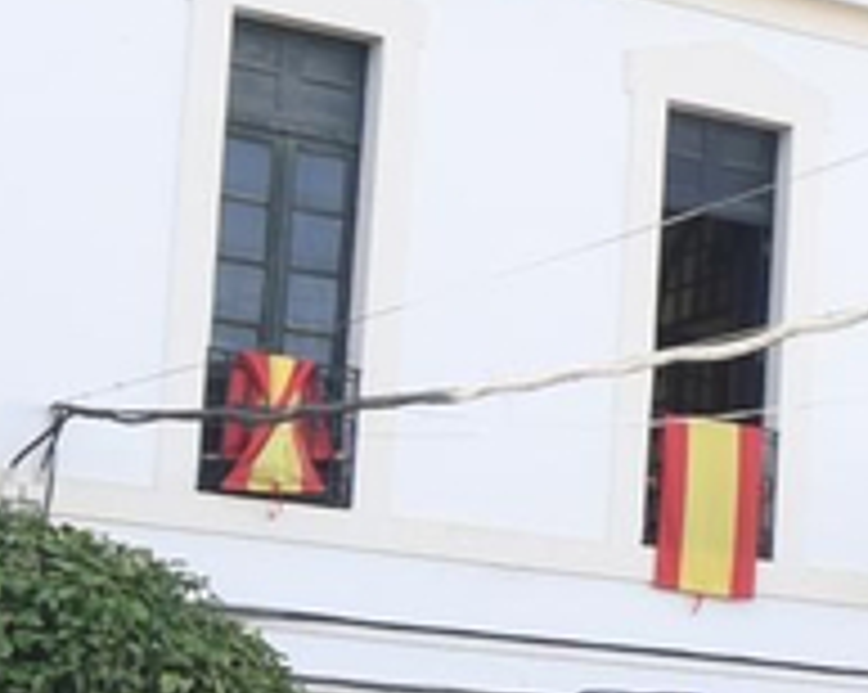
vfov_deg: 10.4
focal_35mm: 148
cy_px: 549
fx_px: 3798
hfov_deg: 11.0
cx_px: 2096
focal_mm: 19
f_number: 5
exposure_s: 1/250
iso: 320
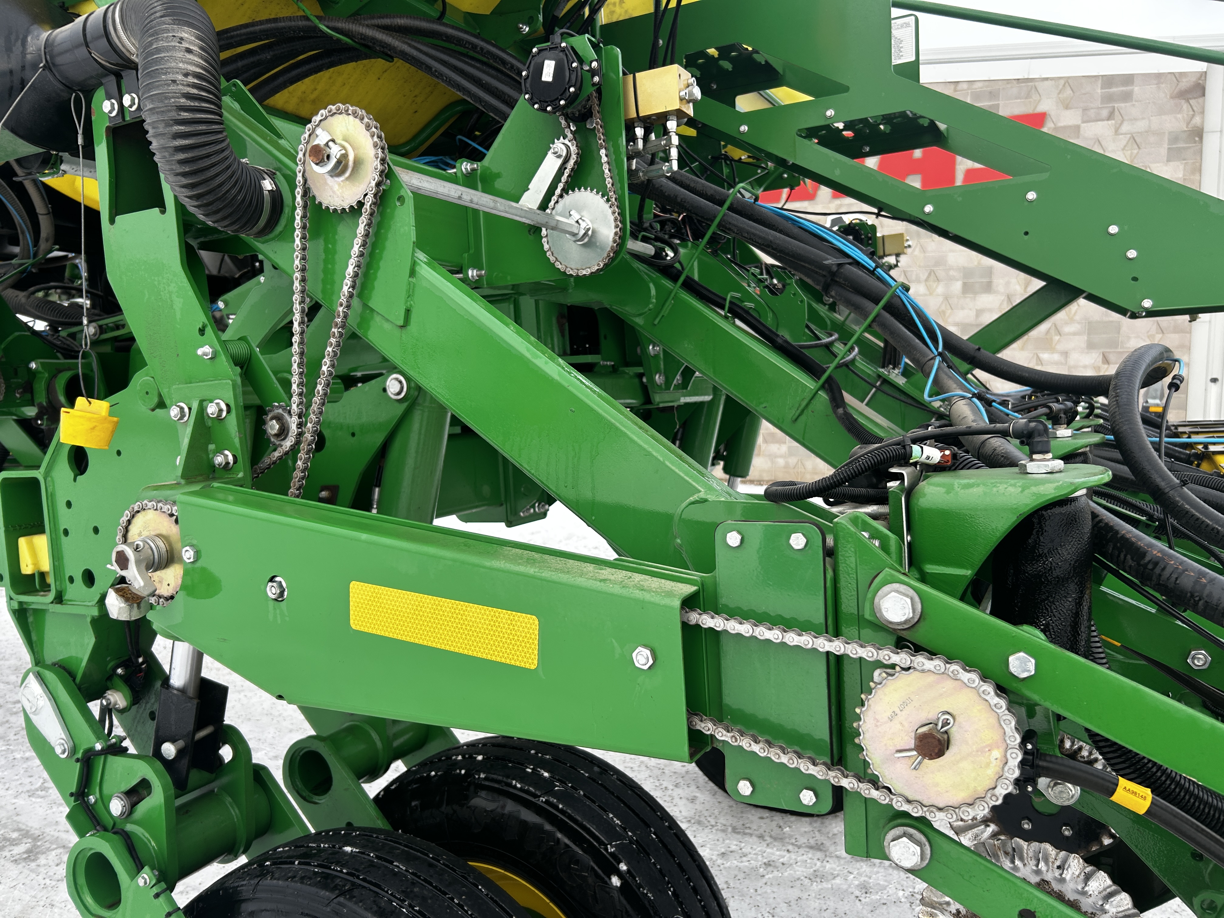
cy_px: 459
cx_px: 612
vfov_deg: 53.1
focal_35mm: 26
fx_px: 919
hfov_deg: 67.3
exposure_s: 1/567
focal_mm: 5.7
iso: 50
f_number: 1.5
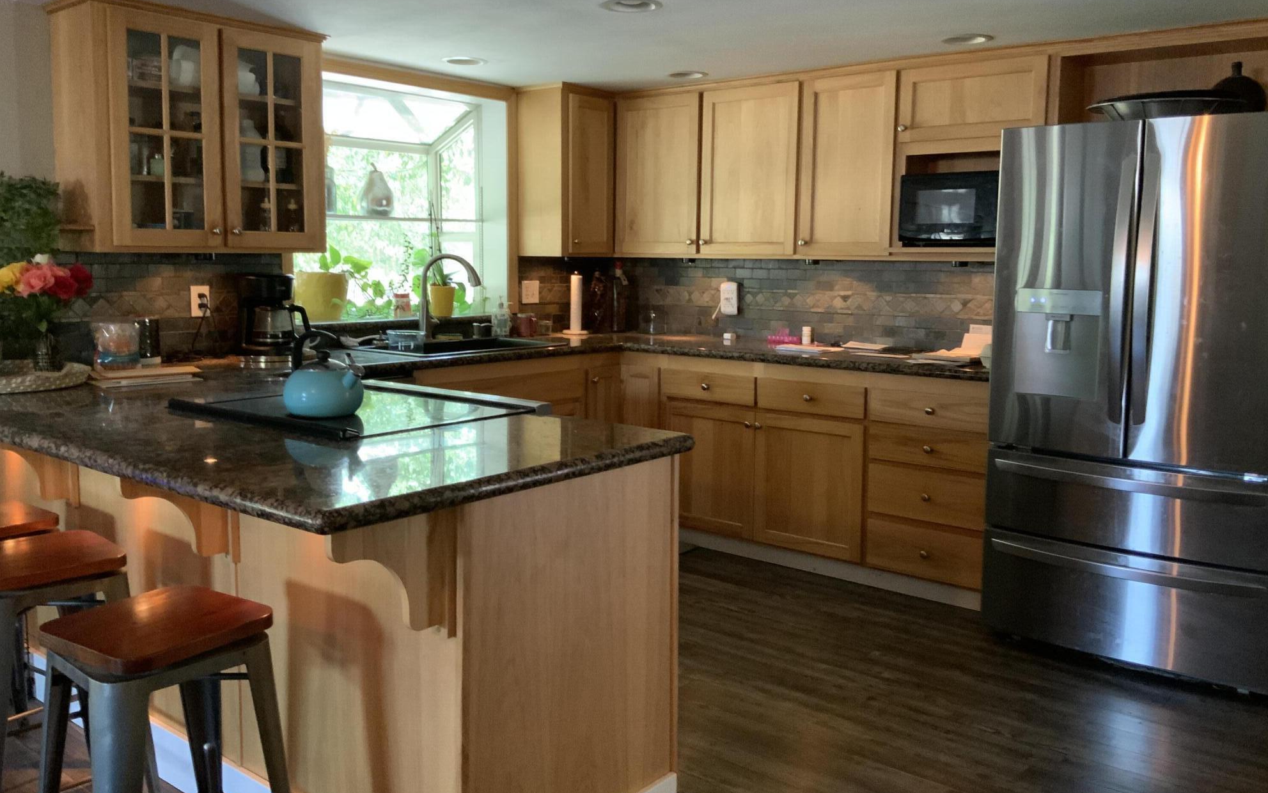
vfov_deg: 40.6
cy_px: 361
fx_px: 1071
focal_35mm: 31
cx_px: 639
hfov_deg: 61.2
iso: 400
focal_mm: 3
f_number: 1.8
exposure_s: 1/30
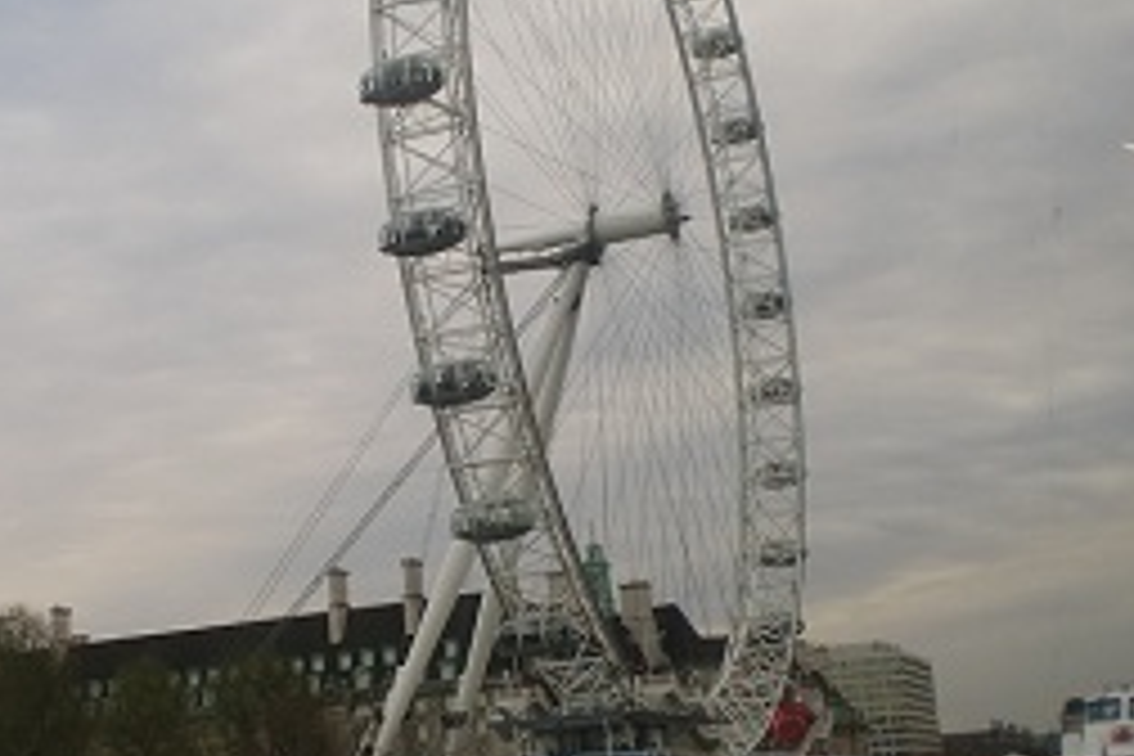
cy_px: 308
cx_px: 482
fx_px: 1732
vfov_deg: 24.6
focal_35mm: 55
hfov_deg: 36.2
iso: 64
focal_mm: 6.3
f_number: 3.1
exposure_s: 1/80
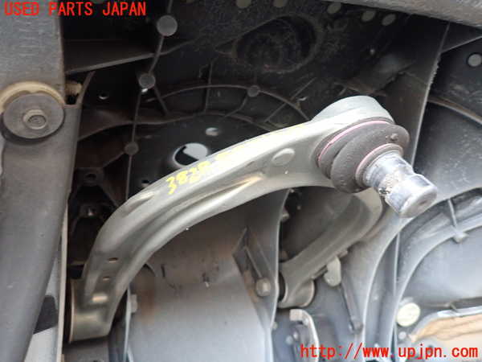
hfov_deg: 69.4
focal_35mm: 25
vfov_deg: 54.9
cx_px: 241
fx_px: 348
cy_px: 181
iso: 500
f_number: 2
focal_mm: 4.5
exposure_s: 1/30
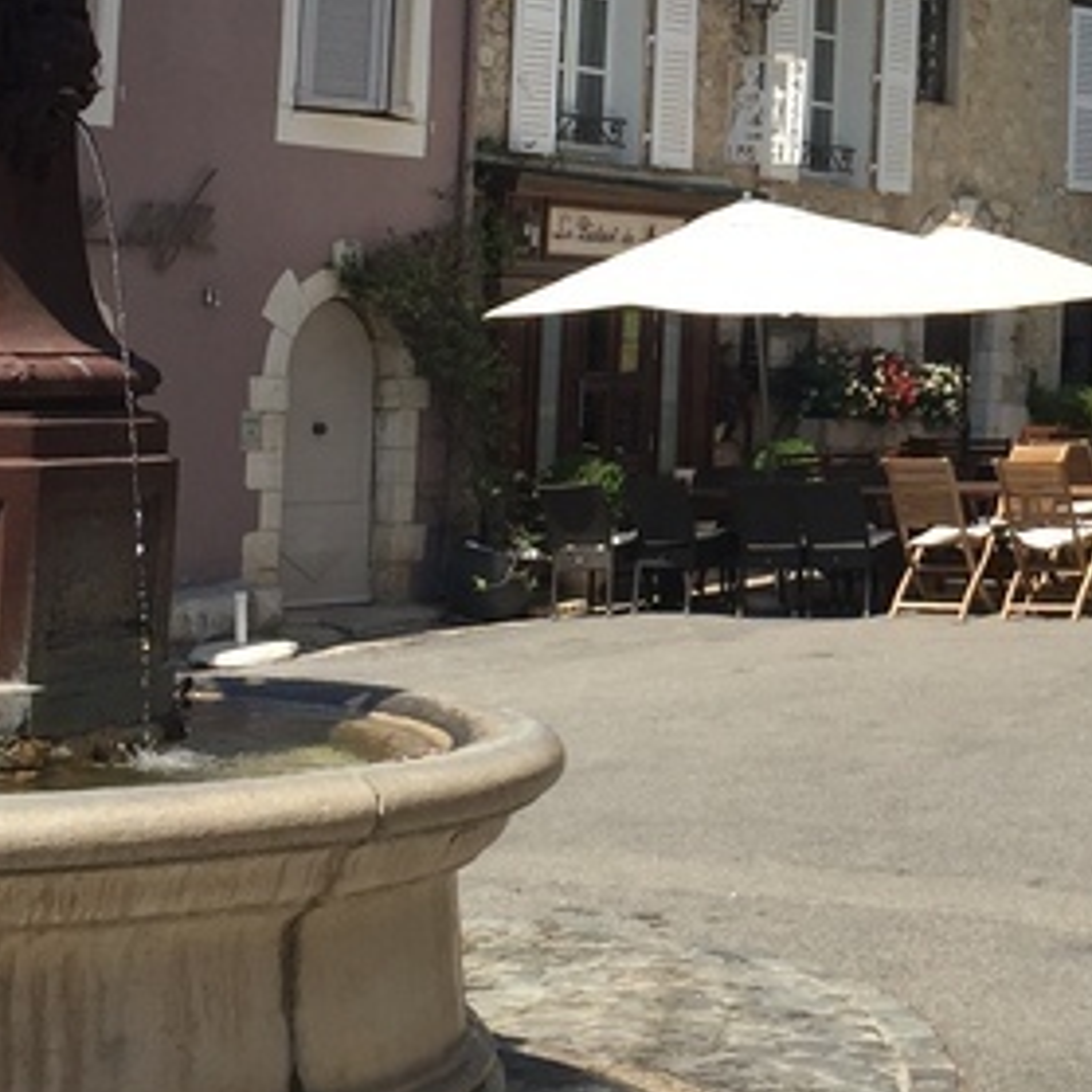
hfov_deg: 18.0
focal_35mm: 94
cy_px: 82
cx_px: 1084
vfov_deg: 18.2
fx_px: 3355
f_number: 2.2
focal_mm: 4.15
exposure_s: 1/1522
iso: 32
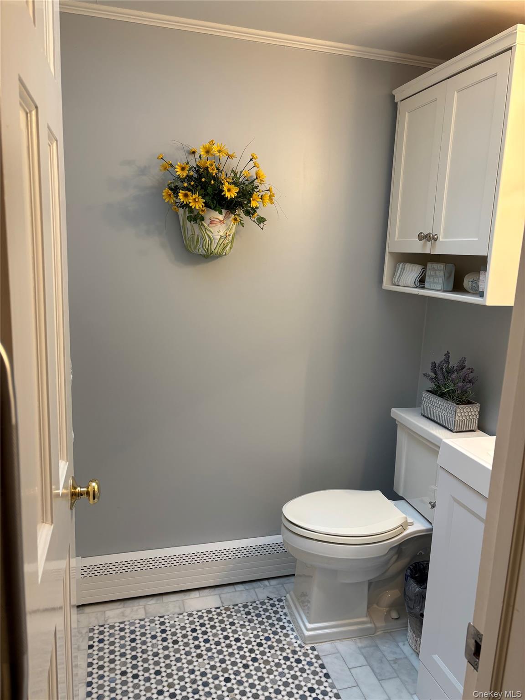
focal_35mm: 26
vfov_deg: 67.3
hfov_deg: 53.1
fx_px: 526
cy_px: 350
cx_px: 262
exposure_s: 1/60
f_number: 1.6
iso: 80
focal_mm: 5.96
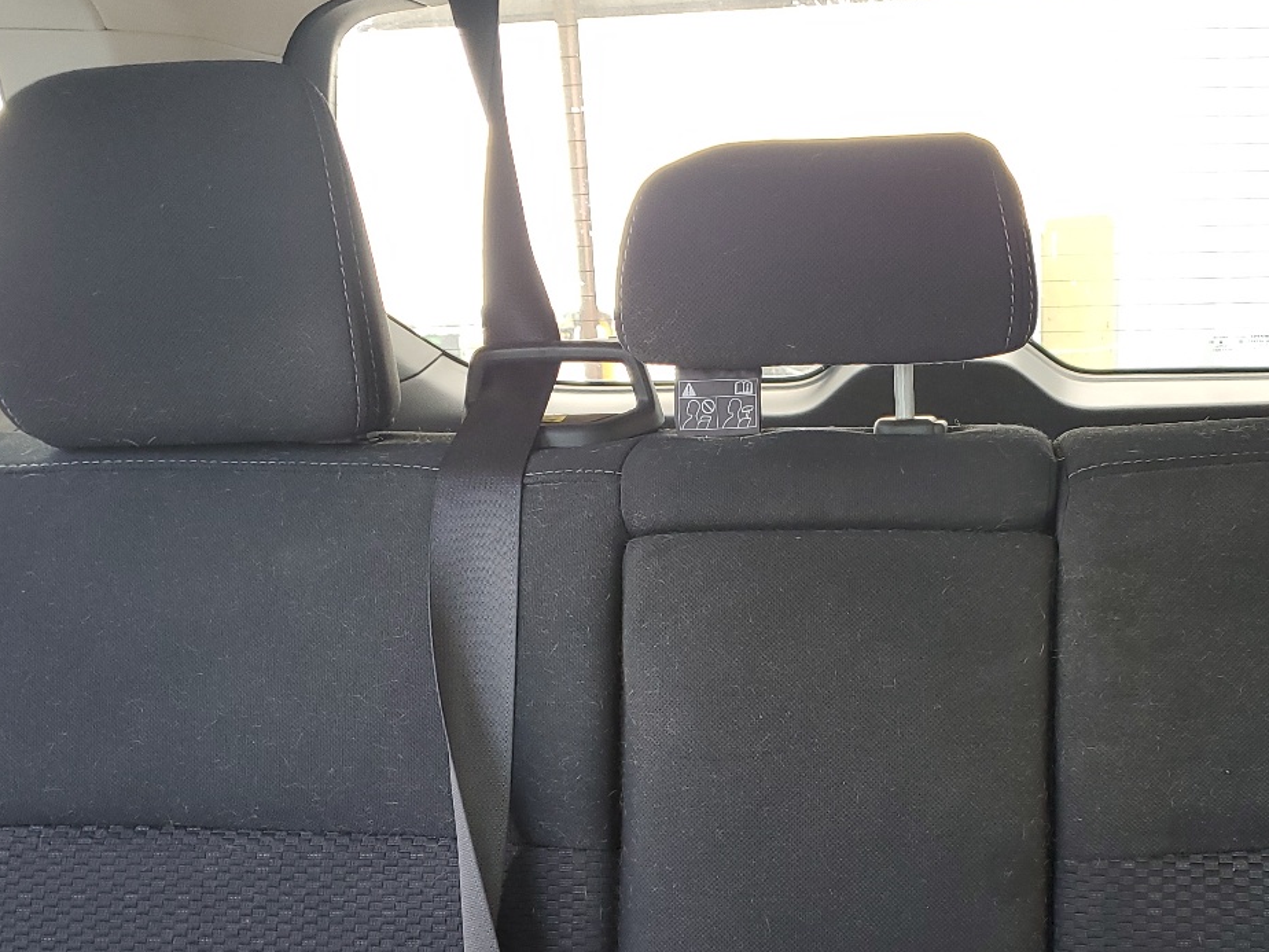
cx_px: 909
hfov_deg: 41.2
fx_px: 1650
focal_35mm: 45
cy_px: 701
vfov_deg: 31.7
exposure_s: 1/60.2
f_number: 1.5
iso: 58
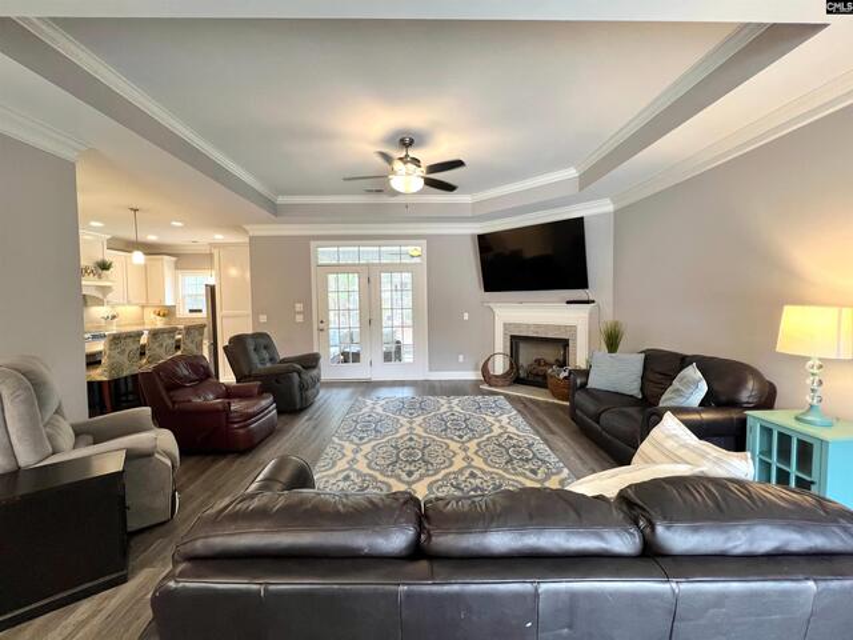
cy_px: 320
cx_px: 426
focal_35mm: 13
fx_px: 320
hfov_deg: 106.2
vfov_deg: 89.9
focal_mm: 1.57
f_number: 1.8
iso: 160
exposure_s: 1/60
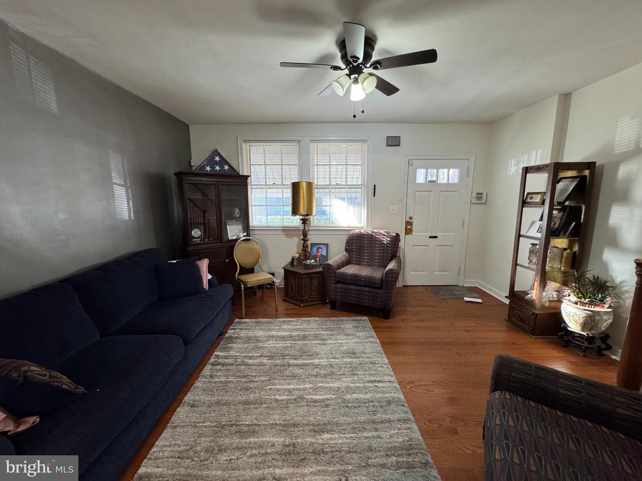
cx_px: 321
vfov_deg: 85.7
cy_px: 240
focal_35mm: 14
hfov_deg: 102.1
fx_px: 260
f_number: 2.2
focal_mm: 2.22
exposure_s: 1/60
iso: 250
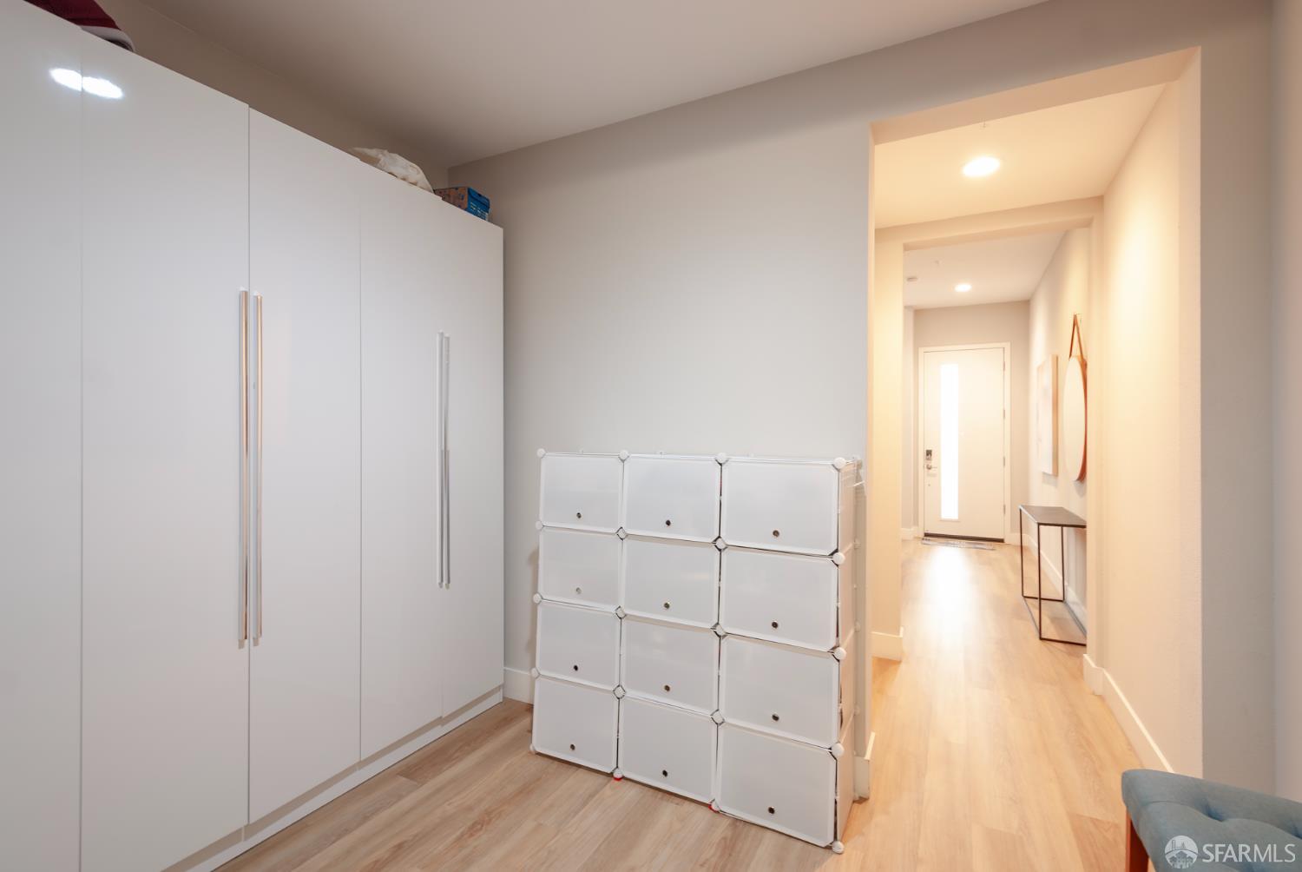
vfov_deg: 77.5
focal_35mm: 15
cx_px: 651
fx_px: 543
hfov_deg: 100.3
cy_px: 436
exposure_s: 1/5
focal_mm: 10
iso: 400
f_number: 5.6
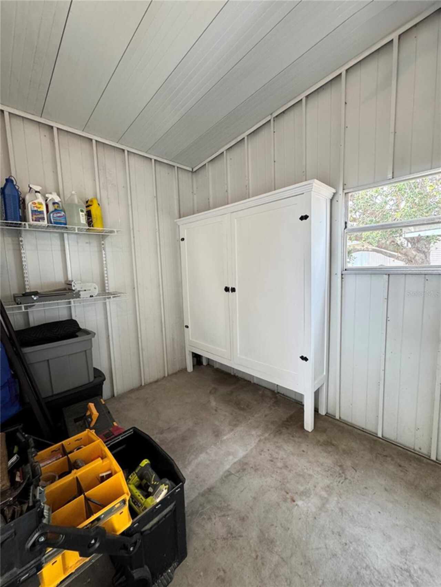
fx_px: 238
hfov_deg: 85.7
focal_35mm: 14
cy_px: 294
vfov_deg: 102.1
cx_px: 220
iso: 250
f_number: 2.2
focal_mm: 2.22
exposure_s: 1/120
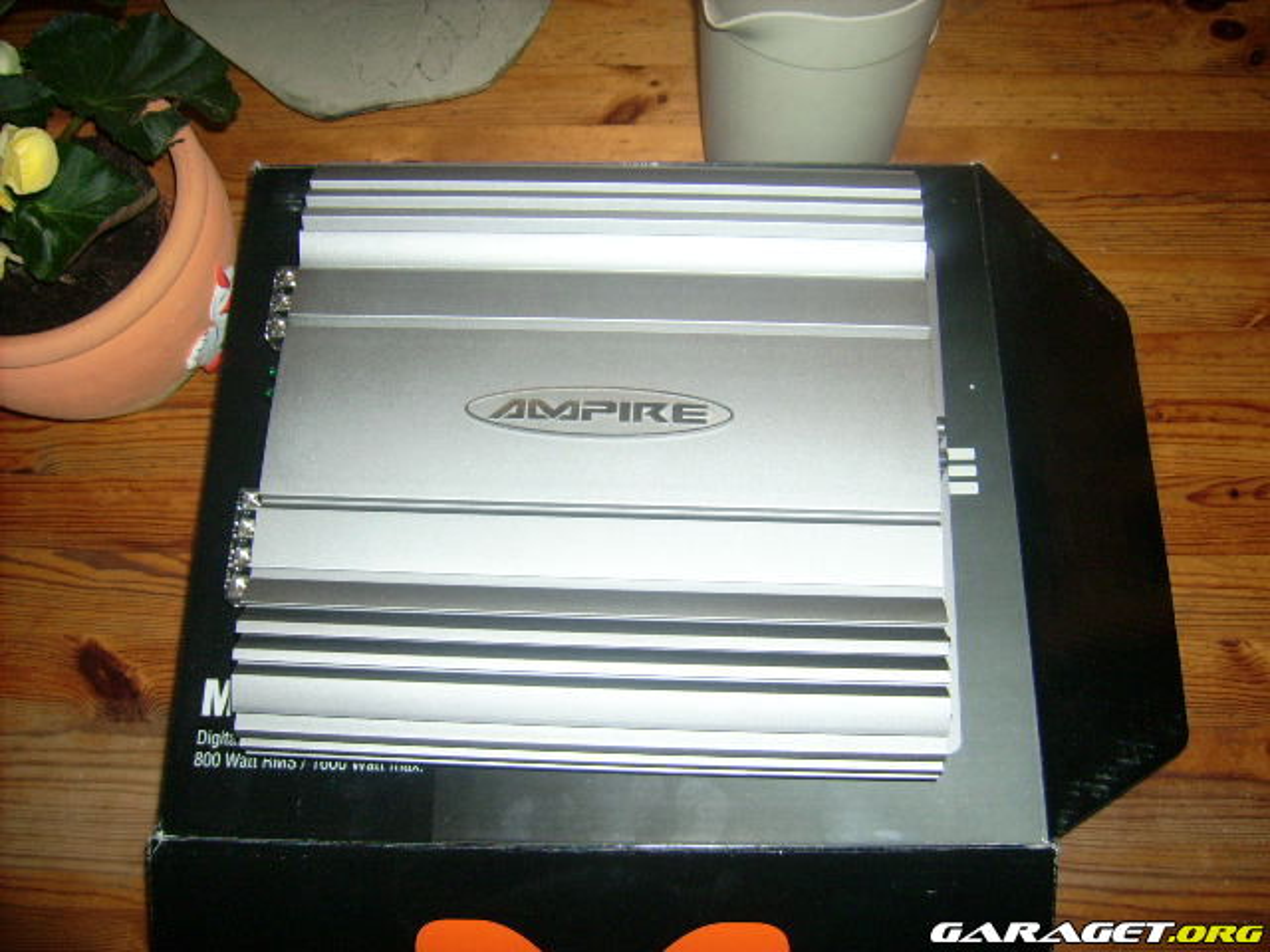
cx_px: 635
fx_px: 1284
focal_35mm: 35
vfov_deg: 40.7
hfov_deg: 52.6
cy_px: 476
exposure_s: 1/60
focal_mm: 5.95
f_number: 2.8
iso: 100
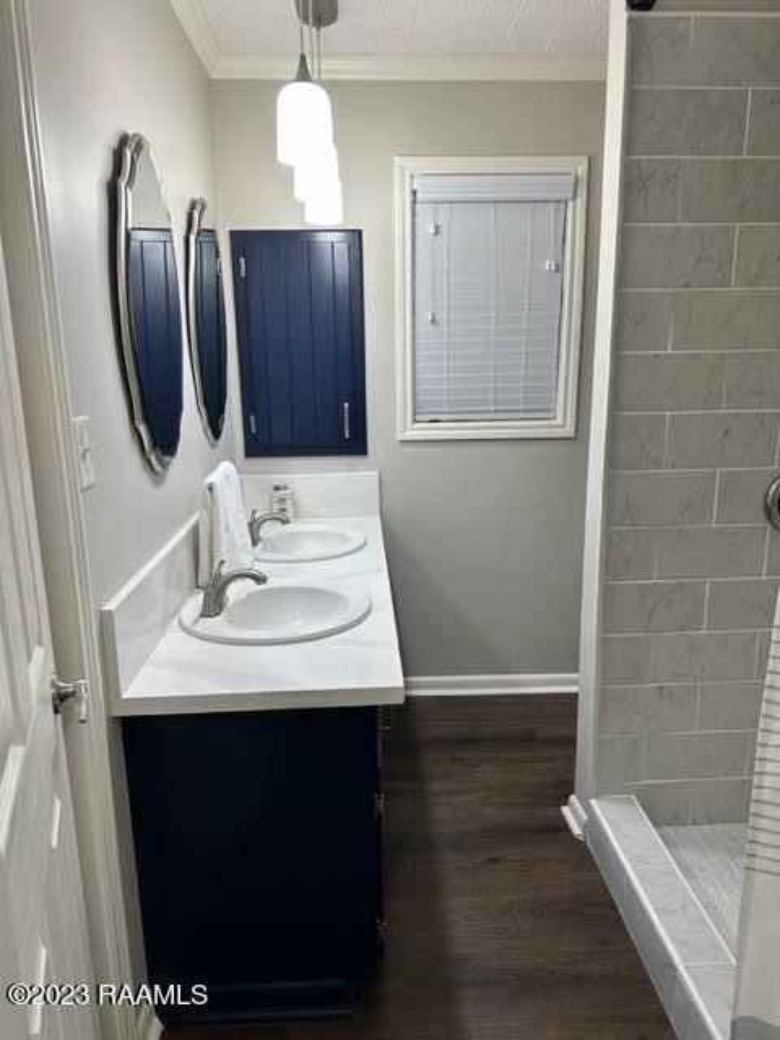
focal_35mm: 24
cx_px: 390
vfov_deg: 71.6
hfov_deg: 56.8
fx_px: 721
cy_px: 520
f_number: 1.78
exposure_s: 1/120
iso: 200
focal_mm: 6.86
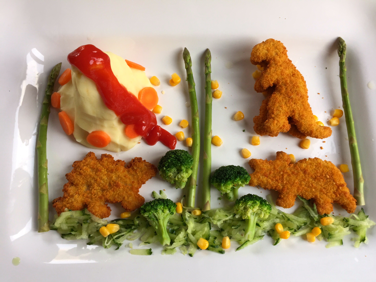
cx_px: 188
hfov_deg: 61.7
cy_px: 141
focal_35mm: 29
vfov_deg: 48.2
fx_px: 315
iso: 40
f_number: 2.2
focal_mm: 4.15
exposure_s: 1/60
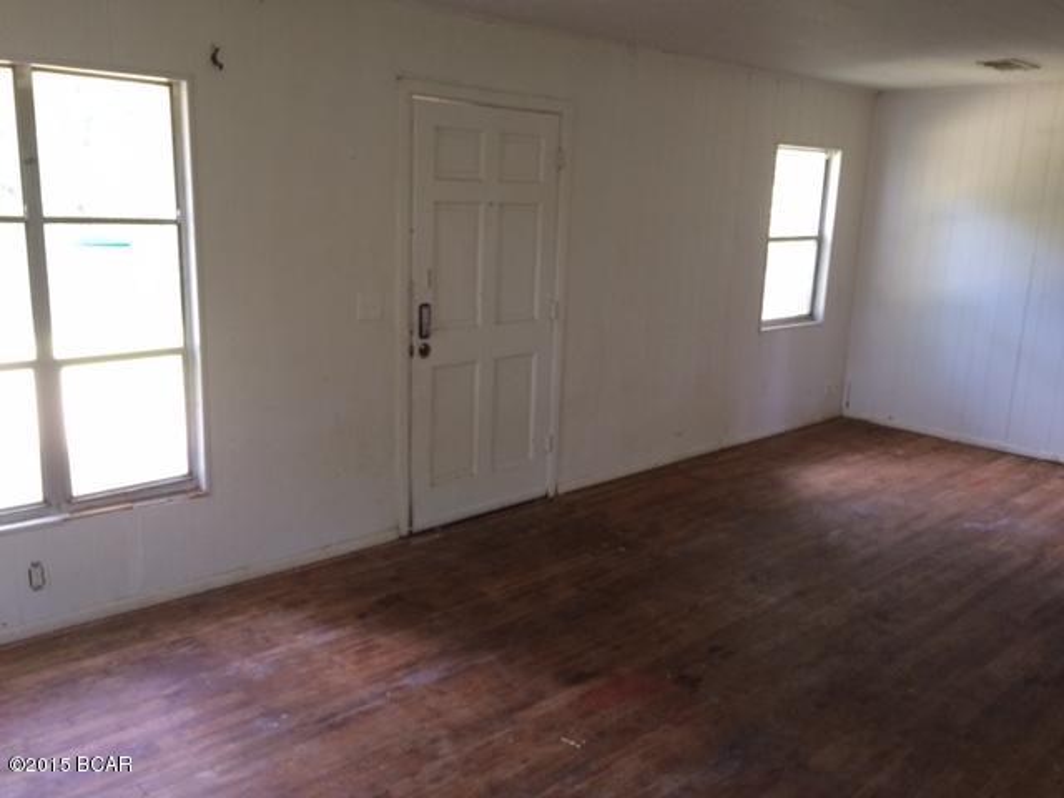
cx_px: 532
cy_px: 399
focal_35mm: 29
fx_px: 891
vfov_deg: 48.2
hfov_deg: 61.7
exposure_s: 1/30
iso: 100
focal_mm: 4.15
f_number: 2.2
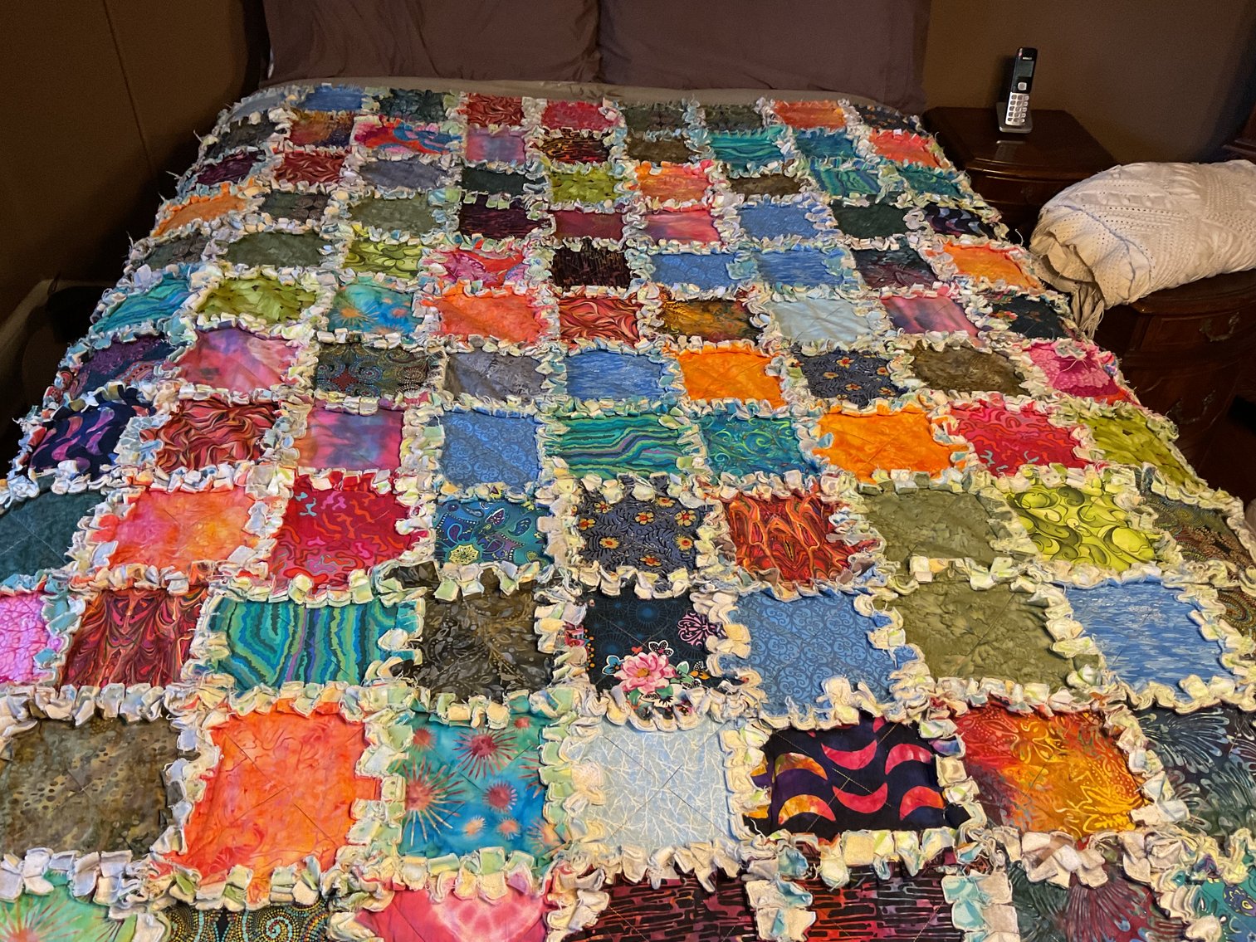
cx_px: 628
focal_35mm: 29
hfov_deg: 61.7
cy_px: 471
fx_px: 1052
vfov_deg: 48.2
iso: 125
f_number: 1.8
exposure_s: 1/60
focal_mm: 3
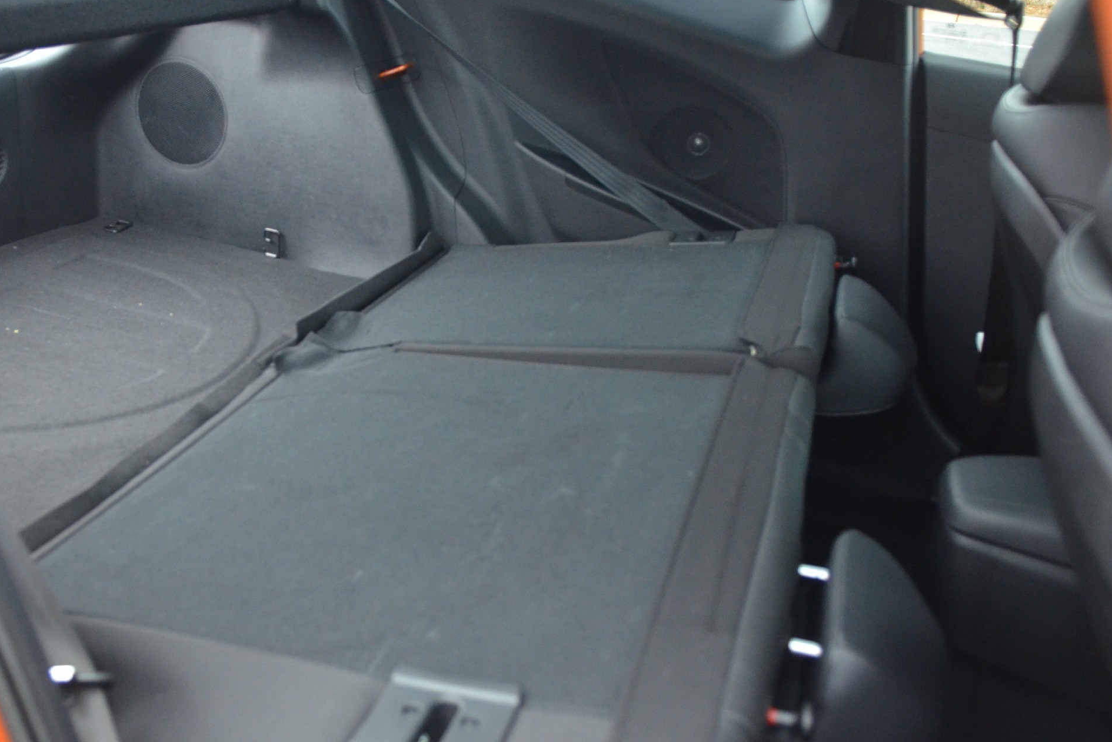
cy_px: 339
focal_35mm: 34
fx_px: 1040
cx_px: 404
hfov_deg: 55.5
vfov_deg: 39.2
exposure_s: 1/160
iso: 1600
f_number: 2.8
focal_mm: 17
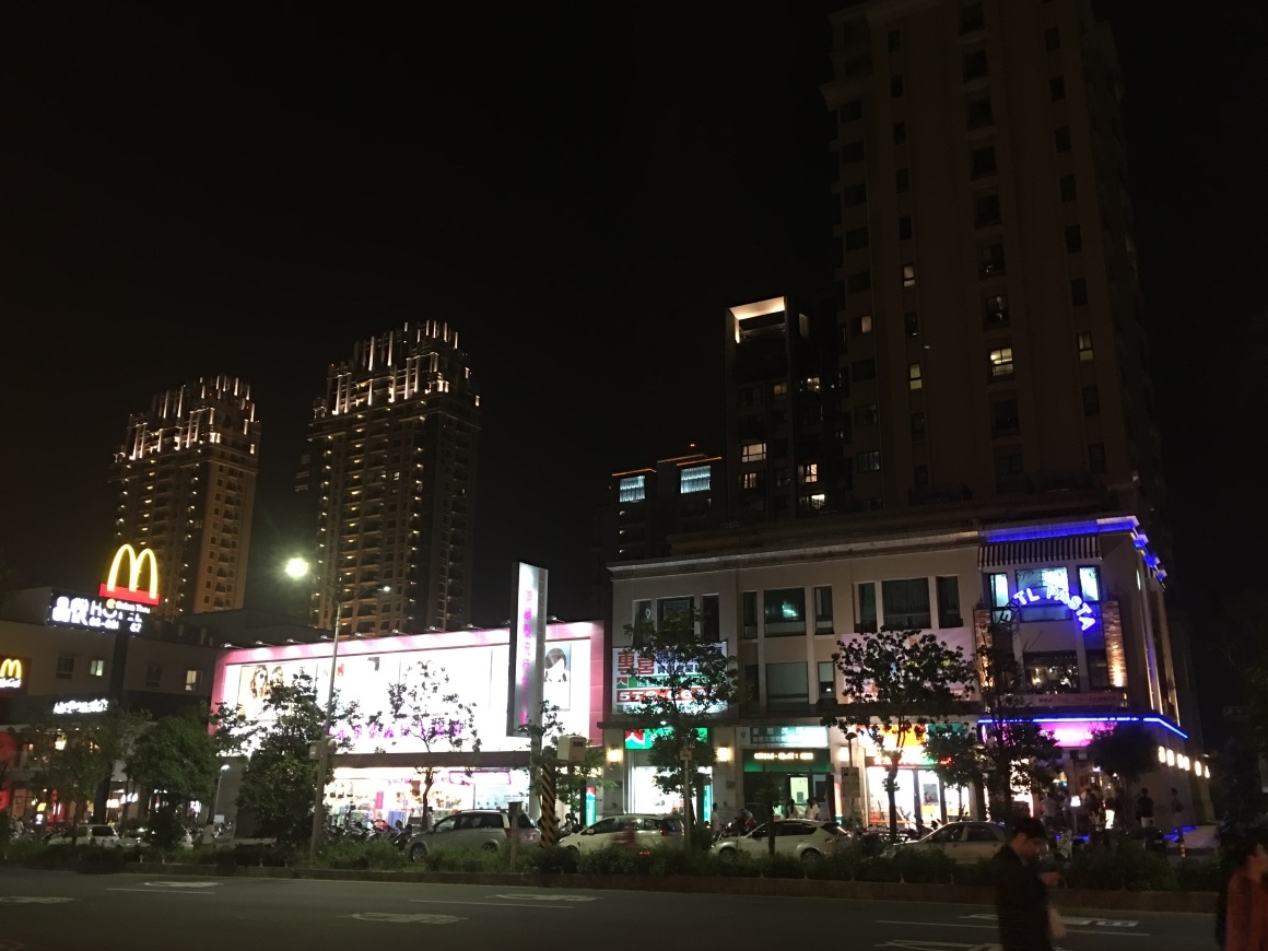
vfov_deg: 46.8
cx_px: 623
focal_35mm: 30
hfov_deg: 60.0
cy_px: 485
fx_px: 1099
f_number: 2.2
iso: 50
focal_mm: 4.15
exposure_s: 1/4
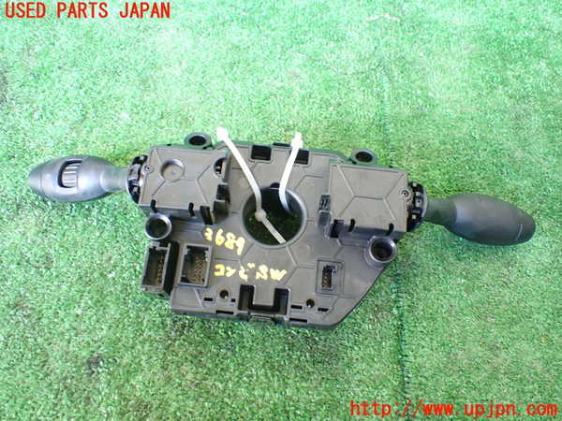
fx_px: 487
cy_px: 210
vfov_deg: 46.8
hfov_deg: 60.0
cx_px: 281
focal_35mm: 30
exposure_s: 1/40
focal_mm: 5.4
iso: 800
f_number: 2.3
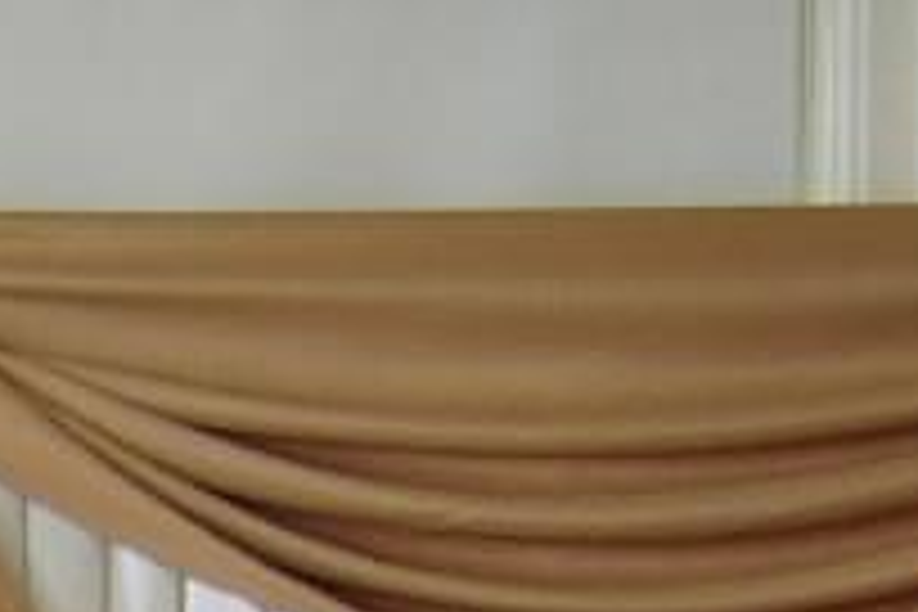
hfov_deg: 10.9
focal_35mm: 183
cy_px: 1431
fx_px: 4666
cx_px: -310
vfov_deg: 7.1
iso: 100
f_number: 2.8
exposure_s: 1/50
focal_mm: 5.8
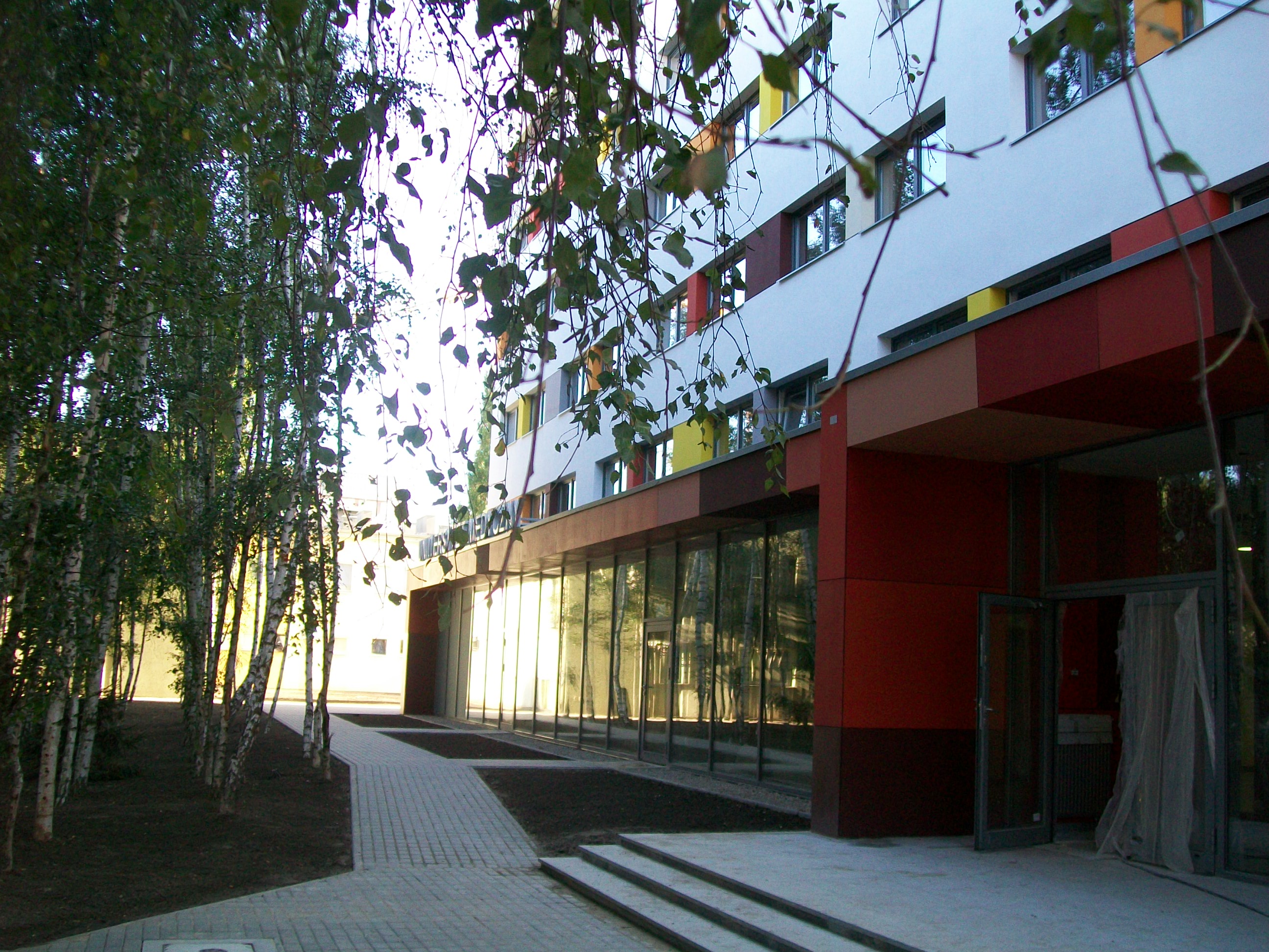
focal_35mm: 36
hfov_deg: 51.4
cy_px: 476
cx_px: 634
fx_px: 1320
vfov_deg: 39.7
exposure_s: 1/125
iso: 95
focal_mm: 6
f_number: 2.7
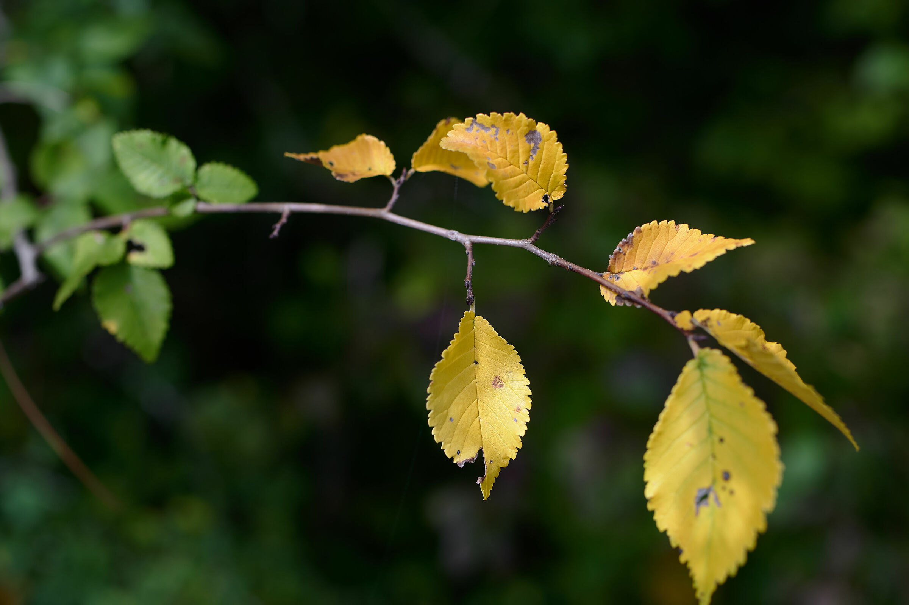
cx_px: 454
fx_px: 1136
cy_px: 302
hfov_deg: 43.6
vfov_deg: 29.8
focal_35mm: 45
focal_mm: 45
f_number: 4
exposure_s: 1/500
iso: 100
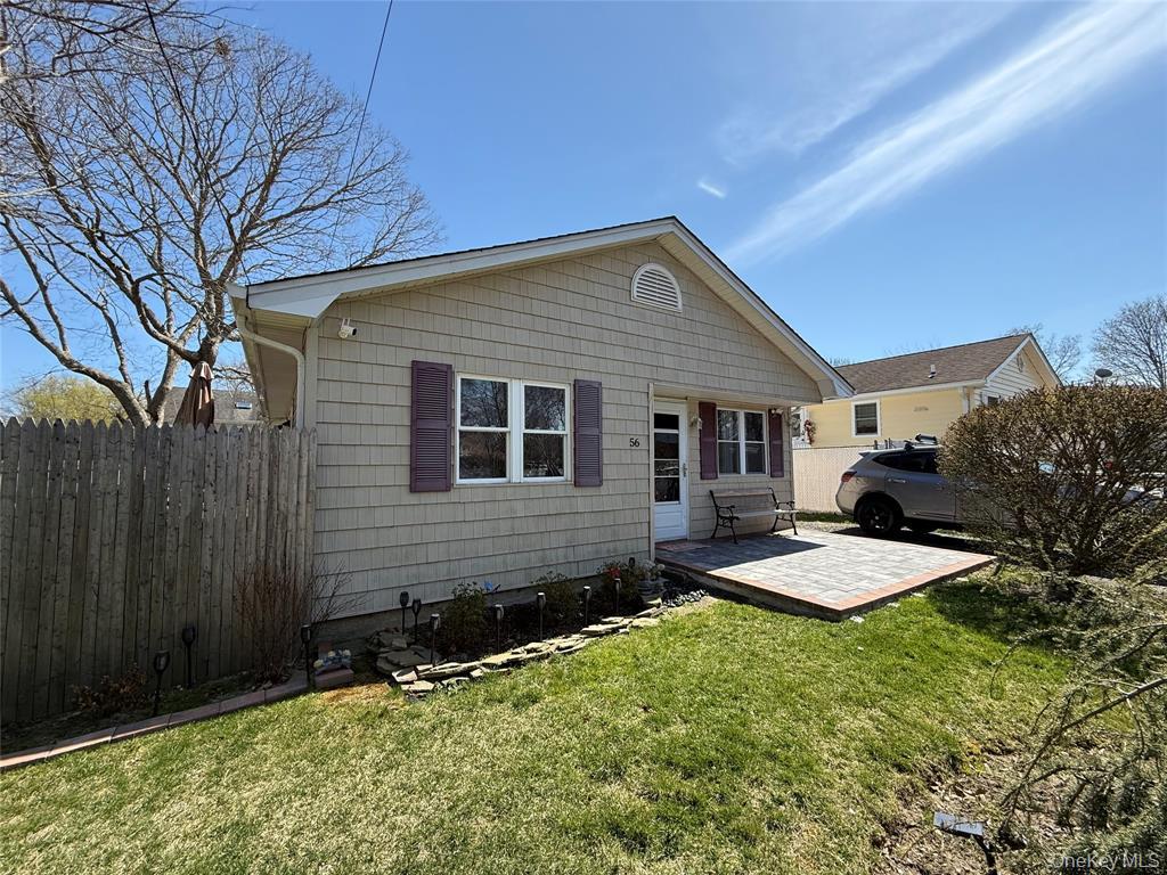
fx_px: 472
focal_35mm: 14
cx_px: 584
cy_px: 438
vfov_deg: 85.7
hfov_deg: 102.1
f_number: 2.2
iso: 64
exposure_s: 1/1145
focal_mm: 2.22
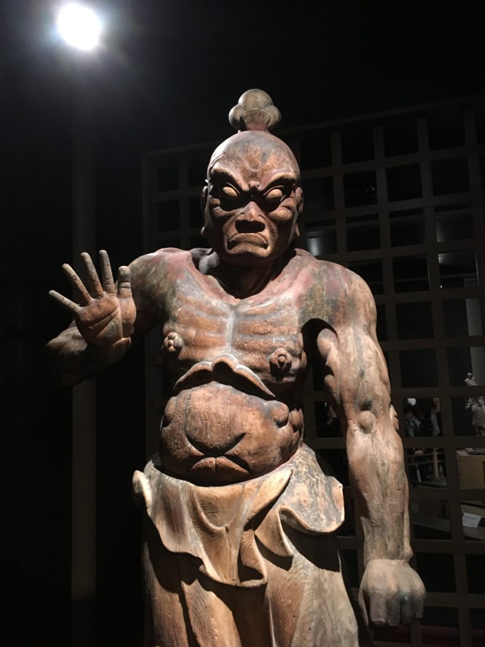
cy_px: 324
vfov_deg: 61.7
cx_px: 242
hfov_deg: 48.2
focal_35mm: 29
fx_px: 542
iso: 400
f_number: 2.2
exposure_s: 1/15
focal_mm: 4.15
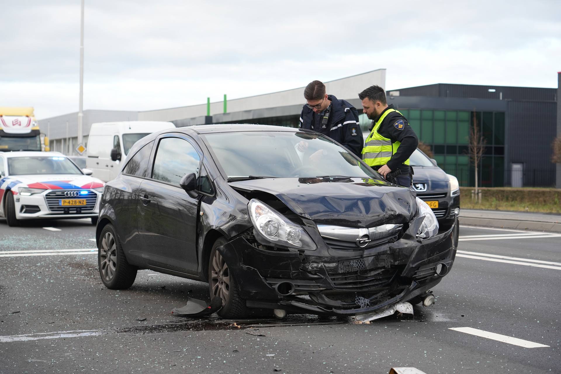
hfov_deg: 26.3
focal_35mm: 77
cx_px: 280
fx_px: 1200
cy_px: 187
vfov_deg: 17.7
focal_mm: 77
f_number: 5
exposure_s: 1/200
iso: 200
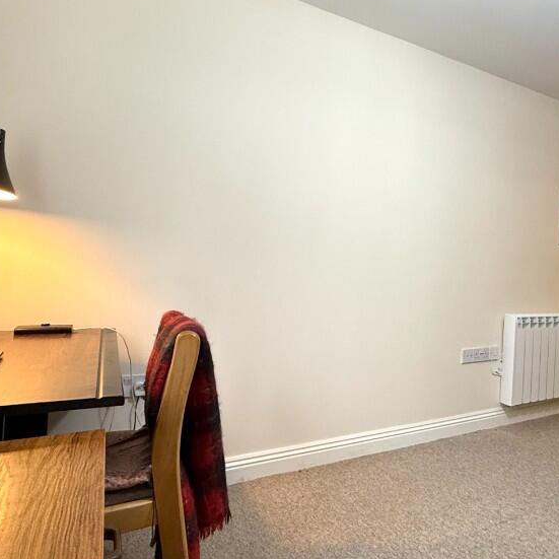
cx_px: 392
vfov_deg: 67.2
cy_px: 292
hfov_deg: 64.7
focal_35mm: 23
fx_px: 420
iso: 250
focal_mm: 2.22
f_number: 2.2
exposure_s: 1/50
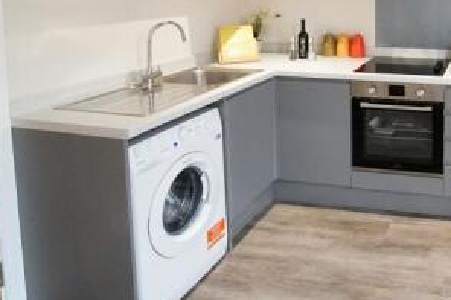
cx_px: 415
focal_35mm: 31
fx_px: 388
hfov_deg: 52.2
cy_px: 10
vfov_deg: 38.3
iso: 6400
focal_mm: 14
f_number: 3.2
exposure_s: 1/25
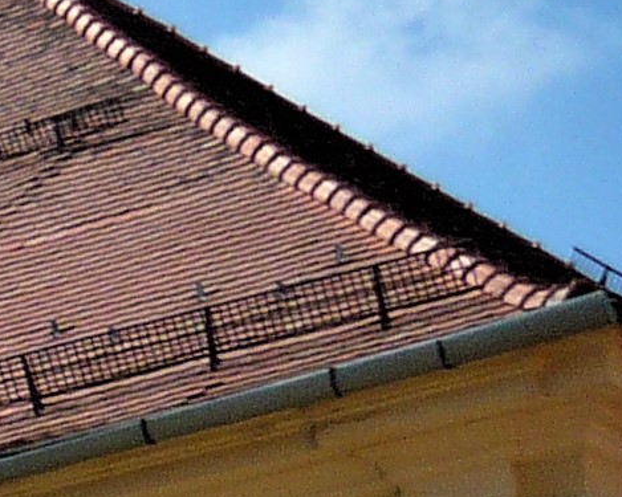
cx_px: -1345
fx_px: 4123
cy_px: 1172
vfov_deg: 6.6
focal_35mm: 224
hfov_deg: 7.4
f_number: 8
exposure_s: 1/320
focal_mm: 5.5
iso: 100
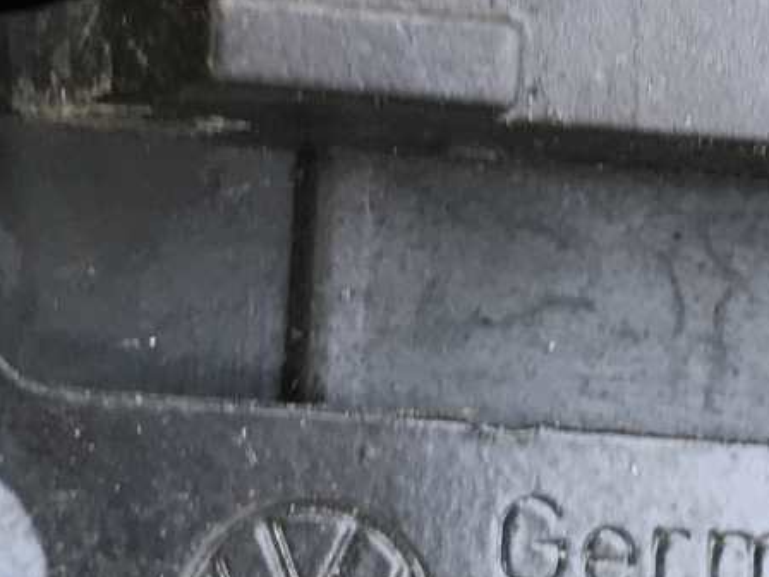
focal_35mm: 64
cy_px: 544
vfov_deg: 22.3
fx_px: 1422
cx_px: 589
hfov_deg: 29.7
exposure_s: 1/100
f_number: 1.8
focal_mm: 3.99
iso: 32
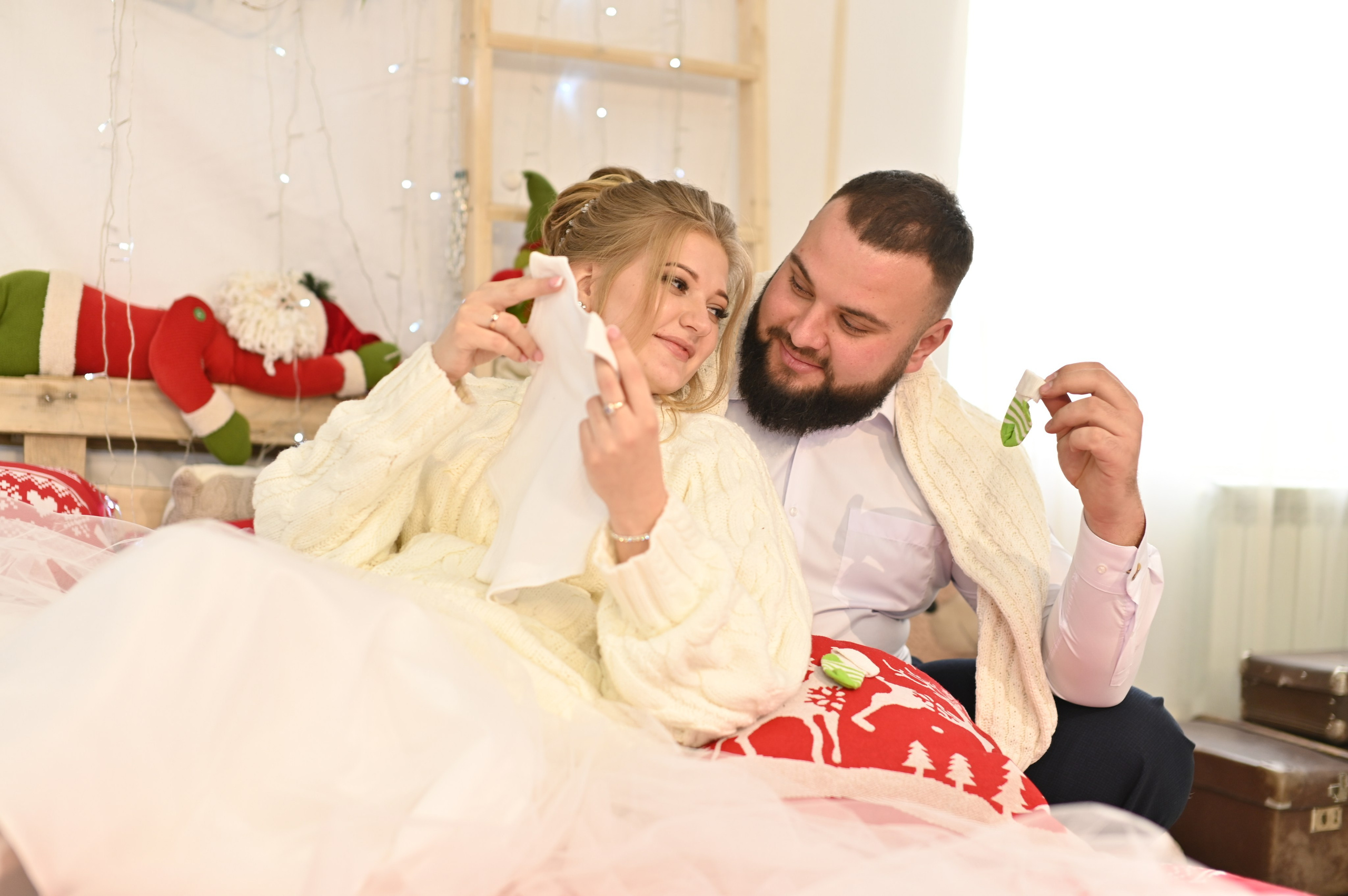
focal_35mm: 50
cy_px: 448
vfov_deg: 27.0
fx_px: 1871
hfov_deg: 39.6
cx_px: 674
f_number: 2.5
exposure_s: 1/160
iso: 250
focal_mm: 50
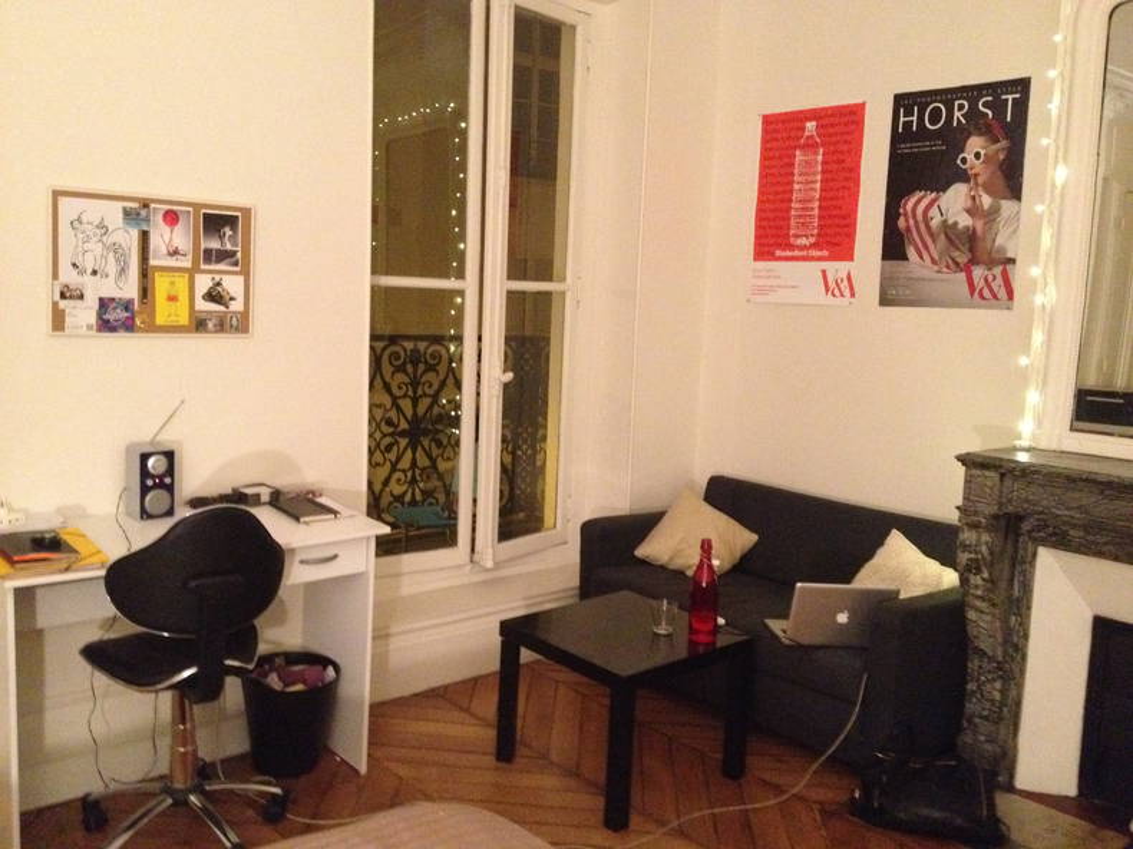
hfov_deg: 52.6
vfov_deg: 40.7
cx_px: 566
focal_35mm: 35
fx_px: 1145
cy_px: 424
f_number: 2.4
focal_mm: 4.28
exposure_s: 1/15
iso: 800
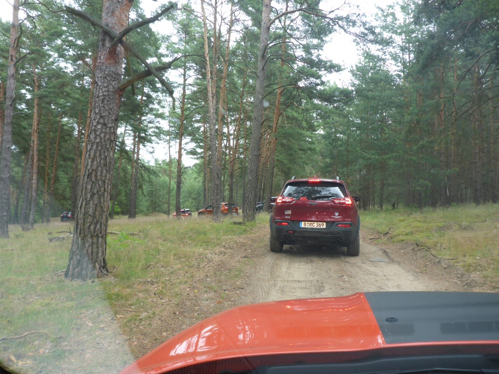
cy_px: 187
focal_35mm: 28
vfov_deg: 49.7
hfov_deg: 63.4
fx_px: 404
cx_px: 250
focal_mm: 4.9
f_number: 3.3
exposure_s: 1/100
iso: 100
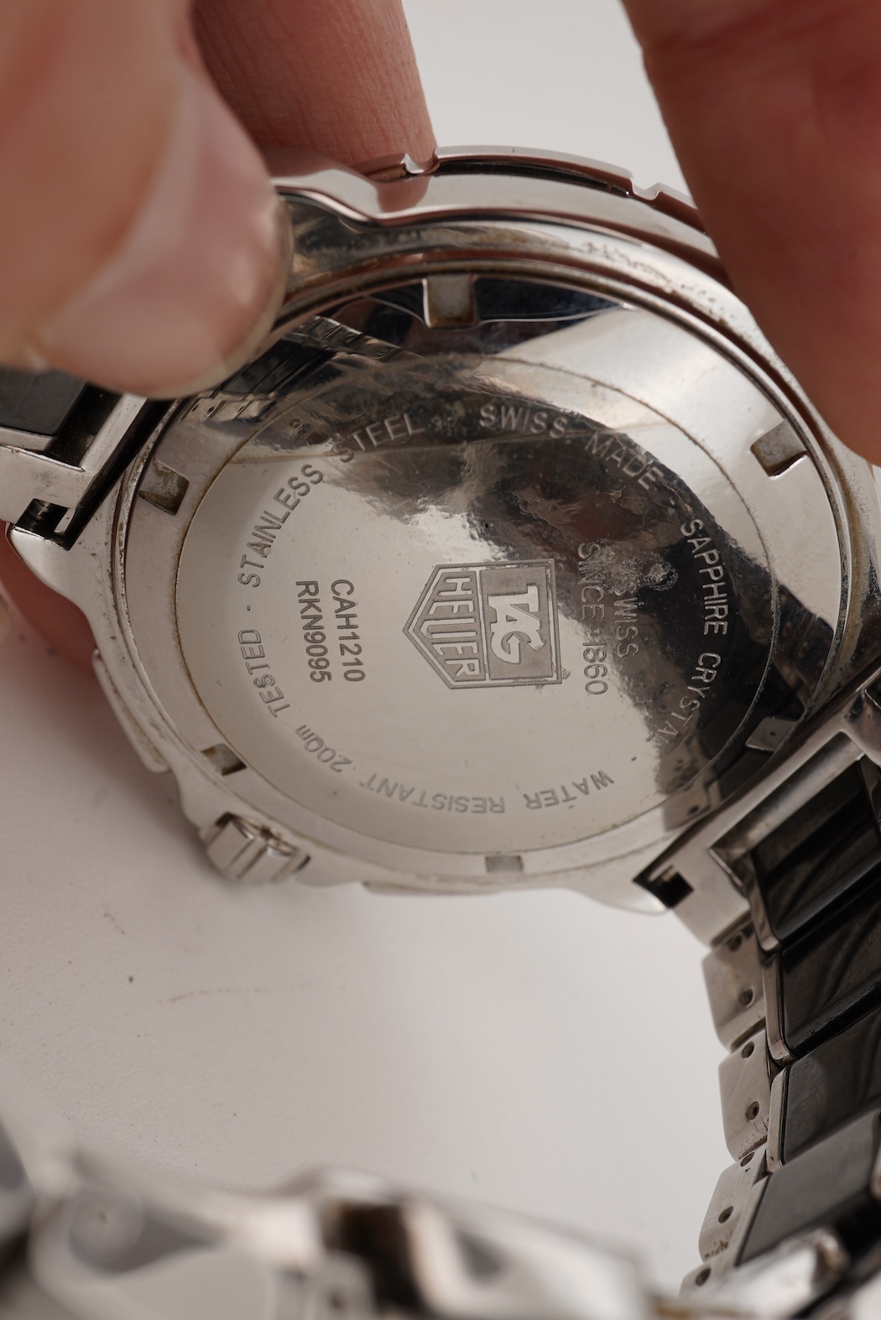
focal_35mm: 45
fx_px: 1651
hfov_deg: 29.9
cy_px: 660
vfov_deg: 43.6
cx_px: 440
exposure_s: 1/160
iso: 160
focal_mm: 30
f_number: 22
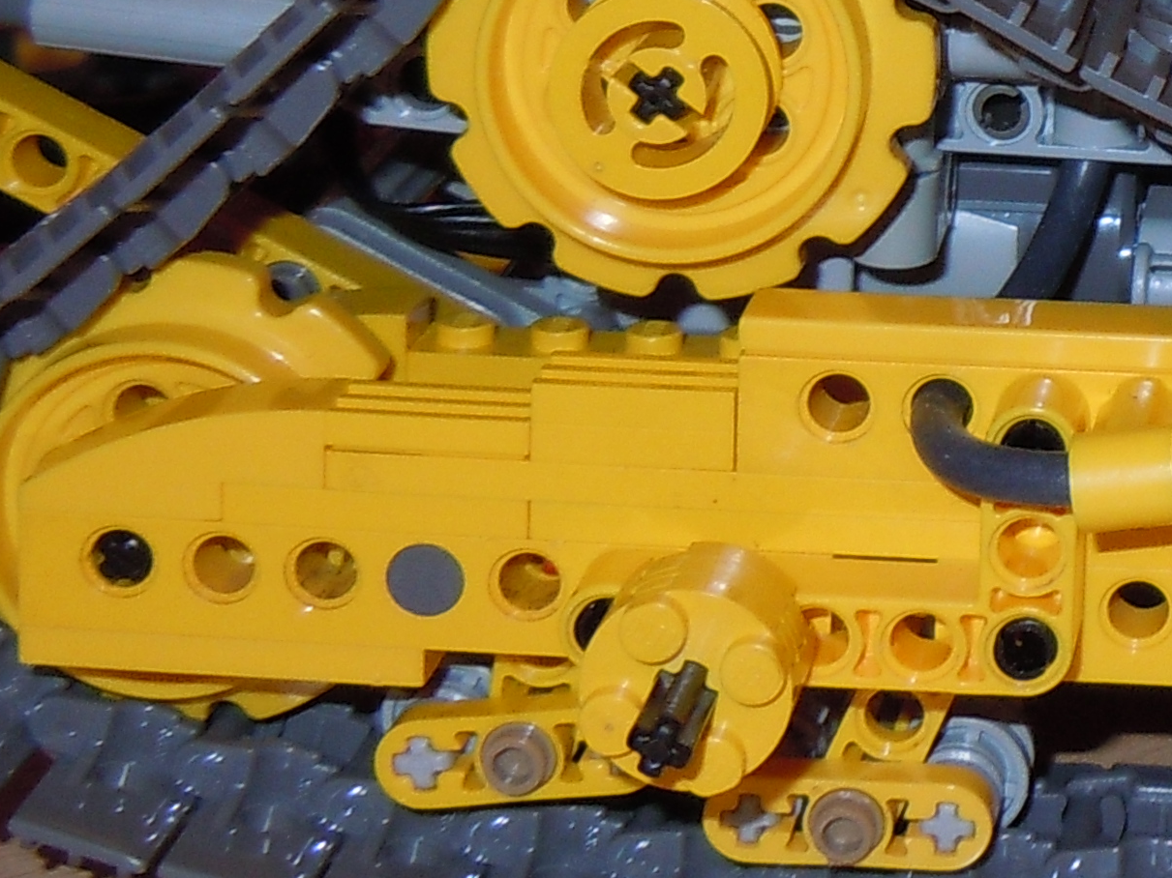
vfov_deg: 13.4
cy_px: -240
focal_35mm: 107
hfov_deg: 17.4
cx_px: 1441
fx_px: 3622
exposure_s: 1/30
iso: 160
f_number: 3.5
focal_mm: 5.4
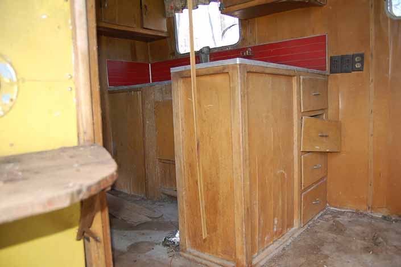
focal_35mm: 27
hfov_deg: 67.4
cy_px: 134
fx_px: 301
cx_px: 200
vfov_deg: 47.9
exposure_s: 1/60
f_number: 3.5
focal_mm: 18
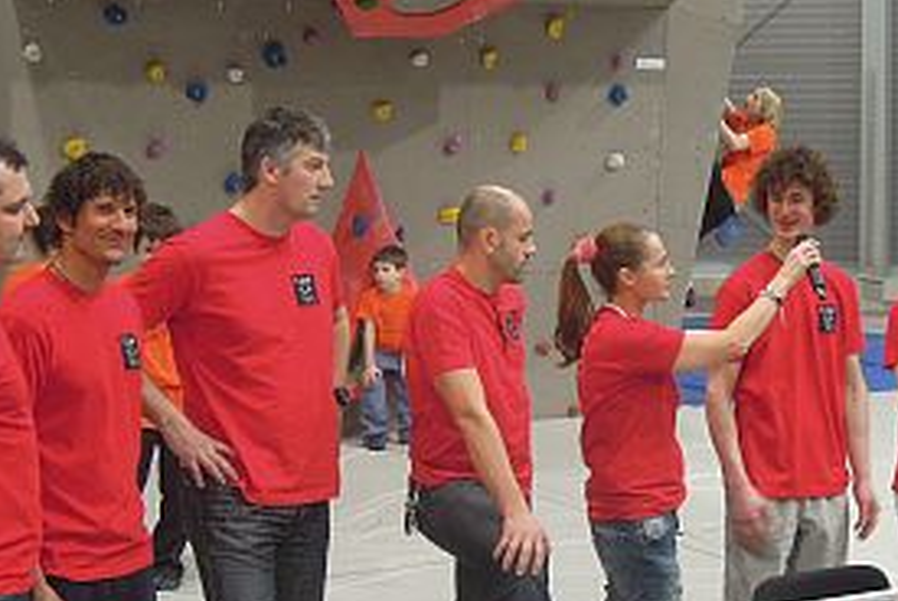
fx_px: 2122
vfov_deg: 16.1
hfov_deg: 23.9
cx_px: 519
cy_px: 240
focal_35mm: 85
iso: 400
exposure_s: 1/20
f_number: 3.5
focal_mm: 8.1
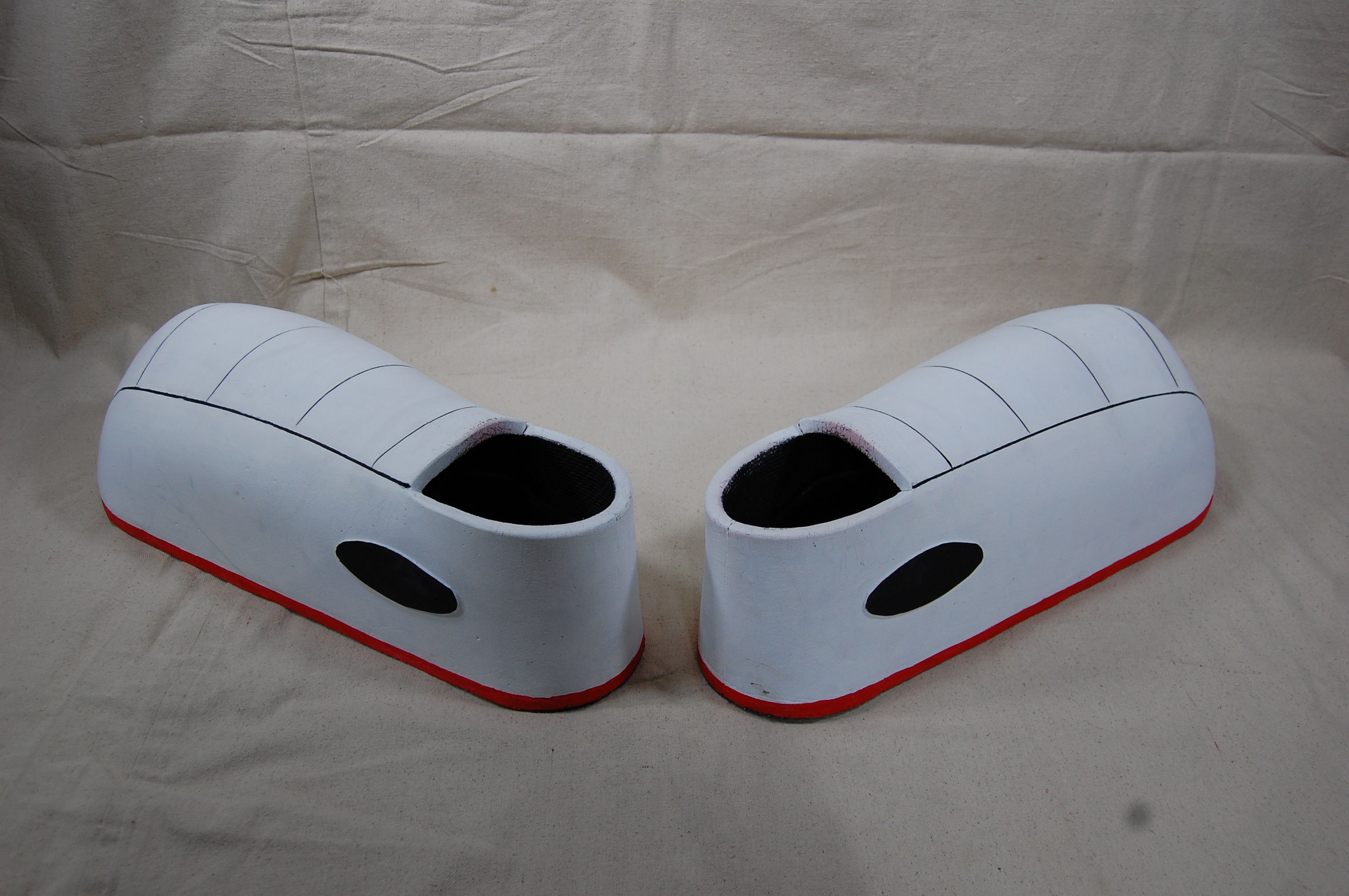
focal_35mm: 30
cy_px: 448
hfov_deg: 62.0
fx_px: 1123
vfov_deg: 43.5
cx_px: 674
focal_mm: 20
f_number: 5
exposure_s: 1/100
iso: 400
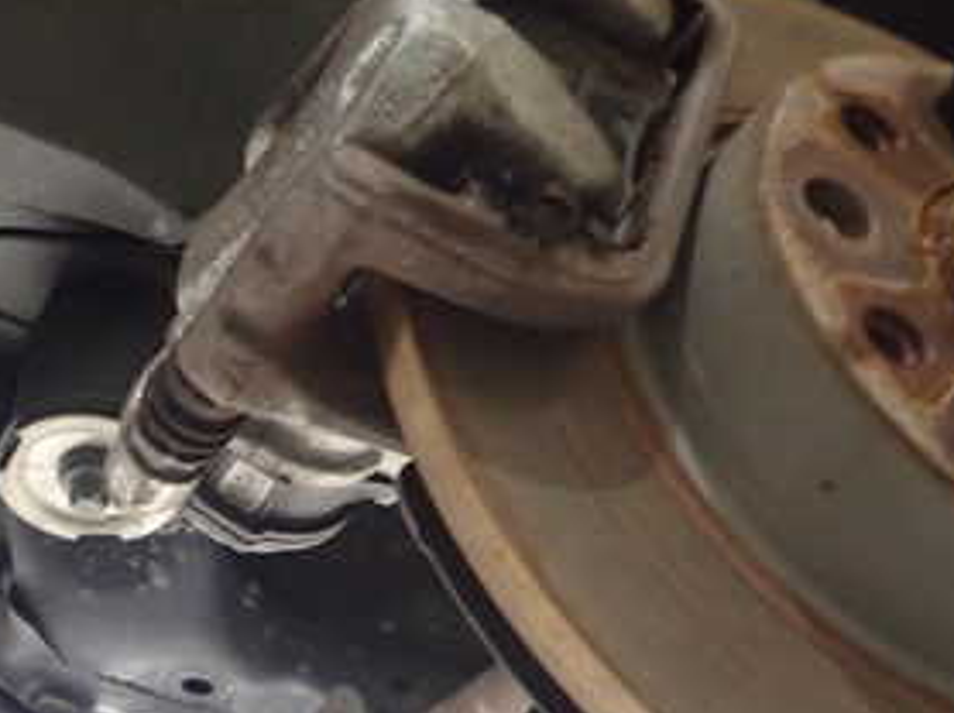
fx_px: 1487
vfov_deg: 25.7
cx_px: -51
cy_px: 703
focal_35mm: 54
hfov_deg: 32.1
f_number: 2
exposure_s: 1/30
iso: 400
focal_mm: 4.5
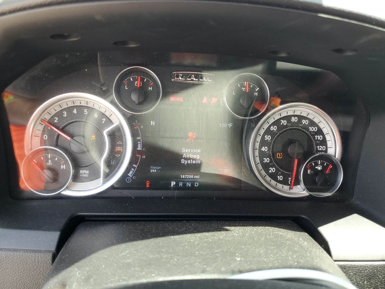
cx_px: 192
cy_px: 144
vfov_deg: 53.1
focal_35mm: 26
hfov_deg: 67.3
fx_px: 289
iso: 50
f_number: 1.5
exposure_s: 1/149
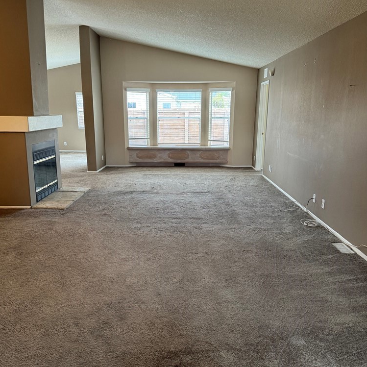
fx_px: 348
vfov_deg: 55.6
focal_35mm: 29
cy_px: 195
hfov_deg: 55.6
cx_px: 180
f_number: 1.78
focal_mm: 6.86
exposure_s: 1/60
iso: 250
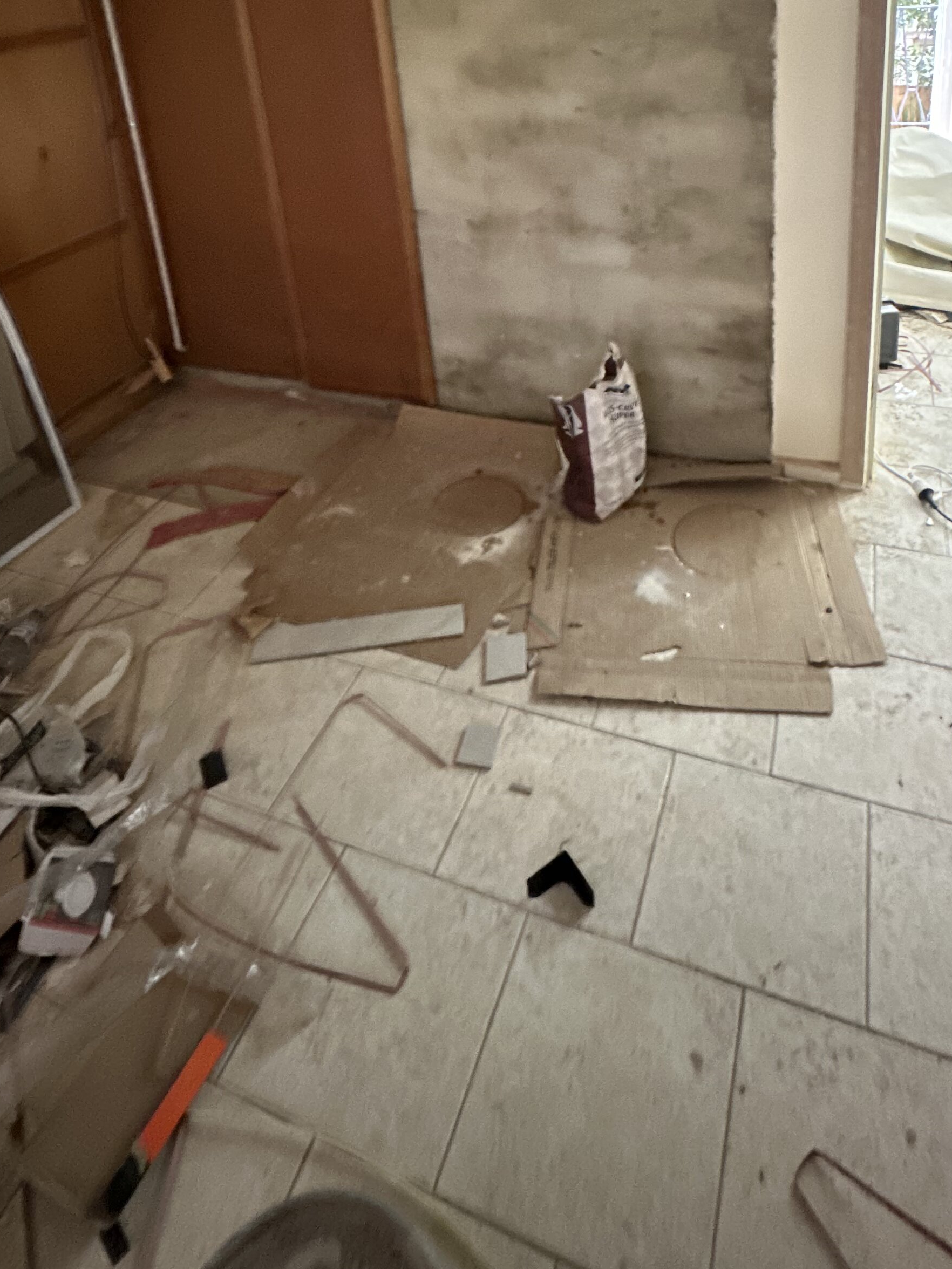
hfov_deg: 56.6
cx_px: 541
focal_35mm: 24
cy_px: 189
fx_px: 880
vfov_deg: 63.0
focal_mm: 2.22
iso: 1250
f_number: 2.2
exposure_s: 1/41
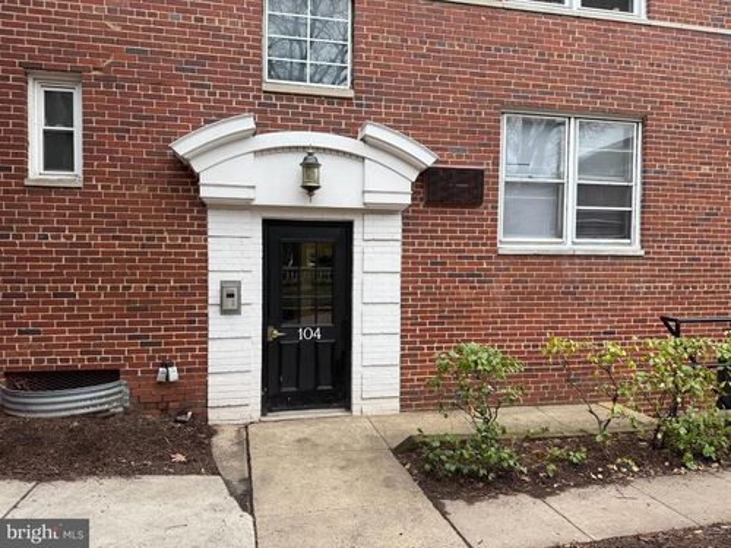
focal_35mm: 24
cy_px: 274
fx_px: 507
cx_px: 366
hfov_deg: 71.6
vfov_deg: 56.8
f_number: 1.78
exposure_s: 1/654
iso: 80
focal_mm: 6.76
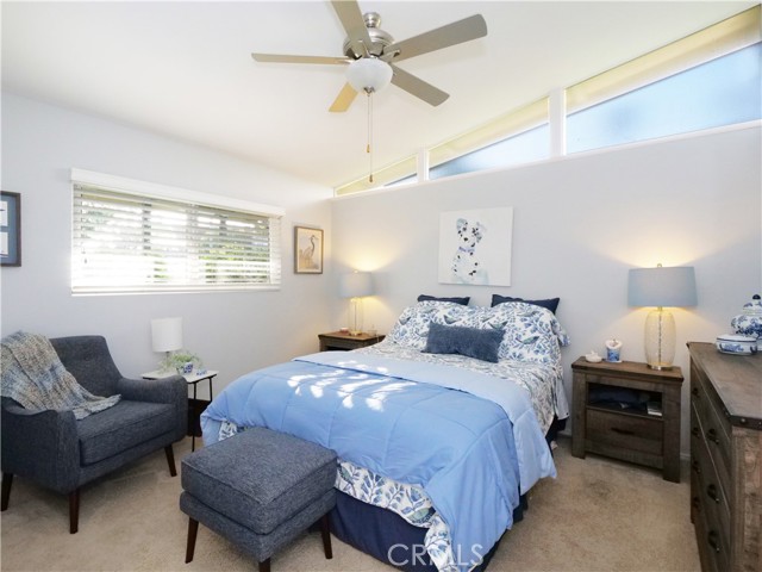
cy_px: 286
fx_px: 352
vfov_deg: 78.1
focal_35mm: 16
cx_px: 381
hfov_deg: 94.5
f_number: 8
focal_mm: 8
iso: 2000
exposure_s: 1/125
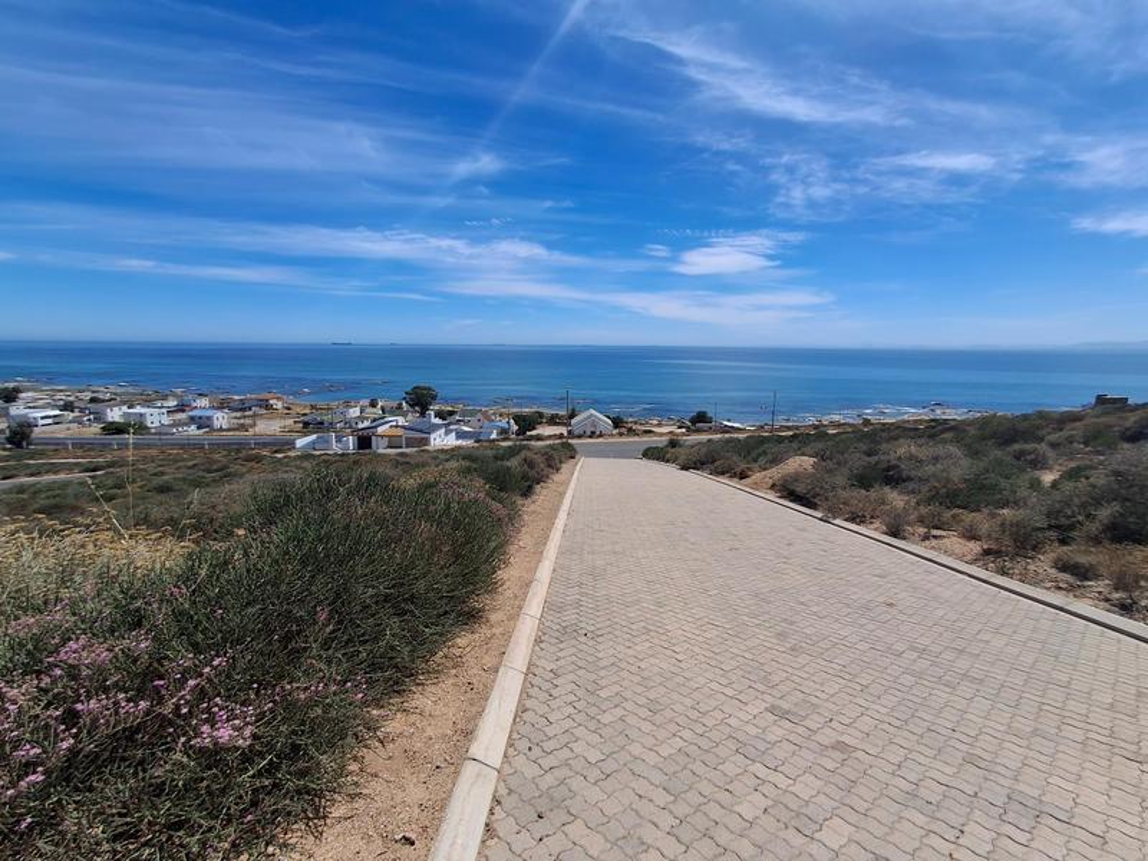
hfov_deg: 94.5
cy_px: 430
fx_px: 531
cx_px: 574
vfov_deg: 78.1
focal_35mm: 16
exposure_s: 1/2469
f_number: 2.2
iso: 40
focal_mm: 1.64
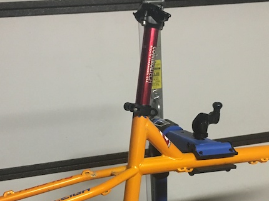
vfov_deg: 26.4
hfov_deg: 35.6
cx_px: 129
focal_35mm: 54
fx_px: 419
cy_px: 165
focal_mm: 4.15
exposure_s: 1/30
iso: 160
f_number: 2.2
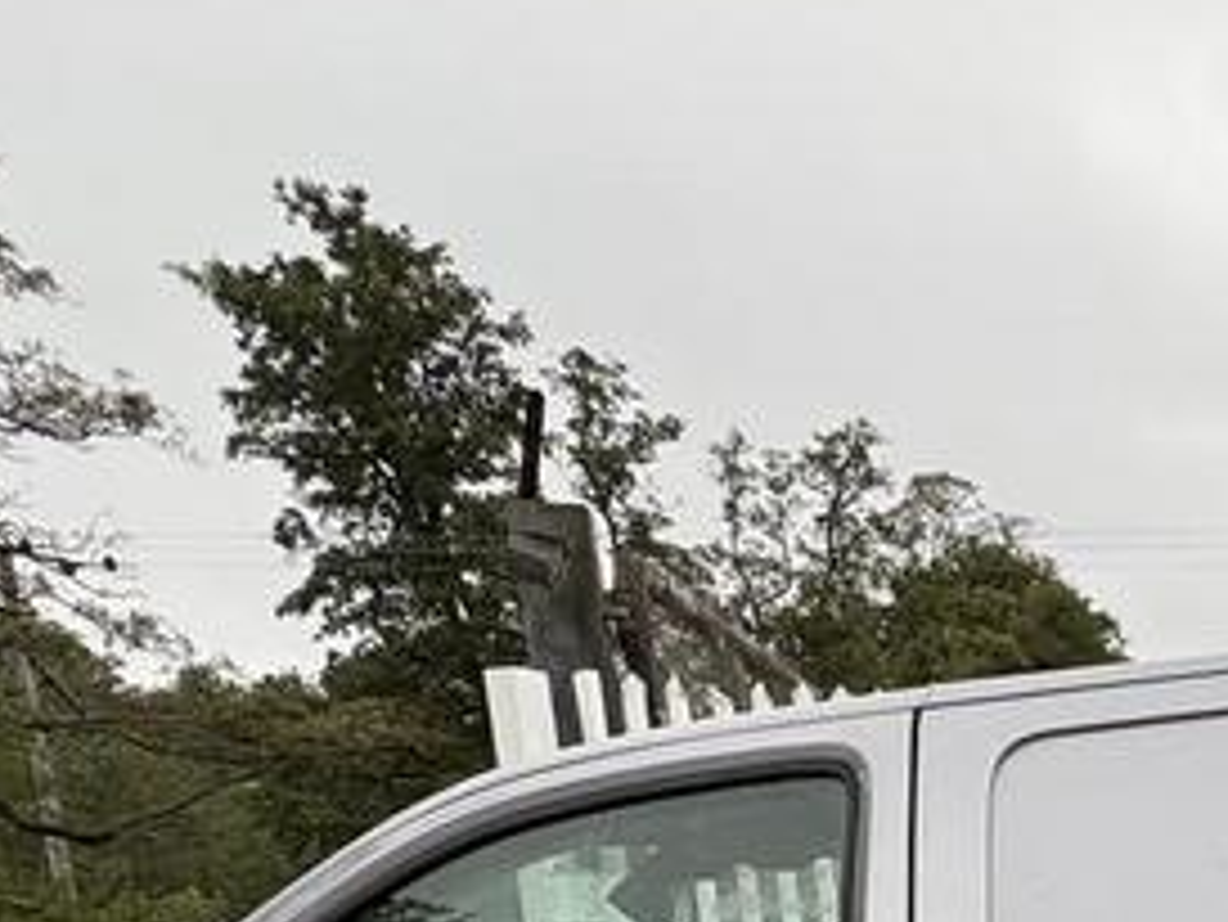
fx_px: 1633
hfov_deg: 32.7
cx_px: 1525
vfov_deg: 26.3
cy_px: 1232
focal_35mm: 46
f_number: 2.2
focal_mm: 2.22
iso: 40
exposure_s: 1/309
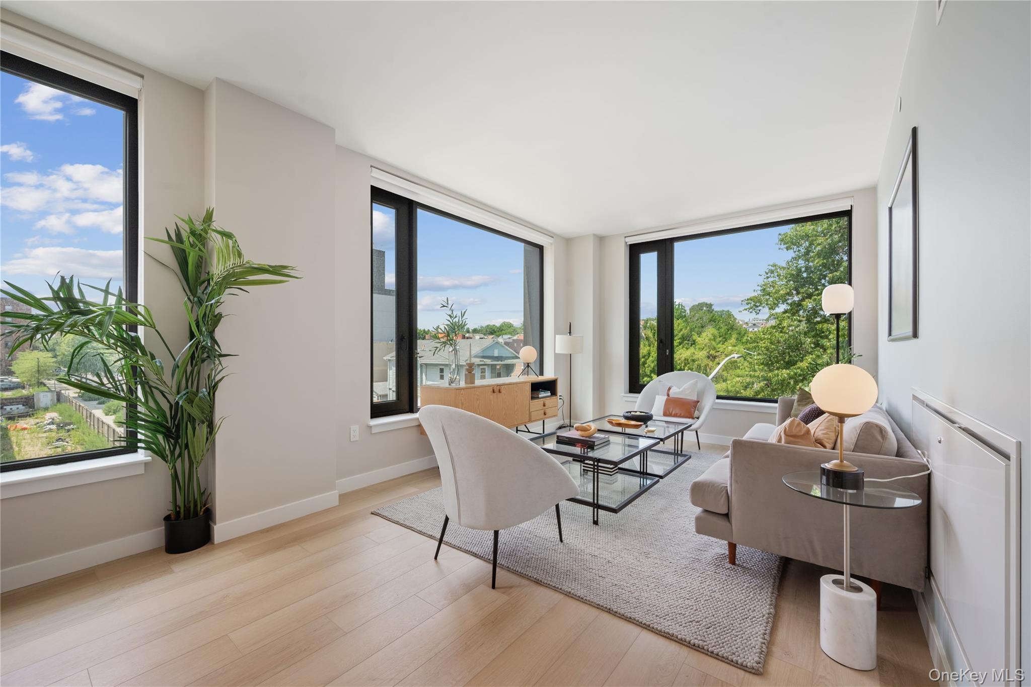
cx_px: 516
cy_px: 344
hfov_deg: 104.2
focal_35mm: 14
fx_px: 401
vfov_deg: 81.2
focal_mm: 14
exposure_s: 1/20
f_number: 9
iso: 160
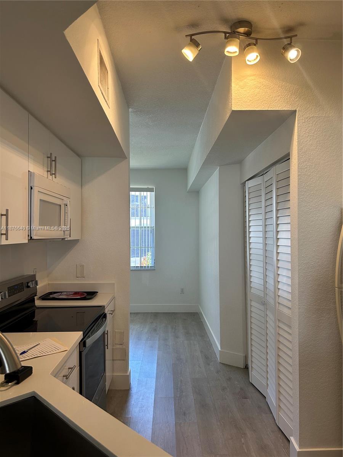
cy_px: 228
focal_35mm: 26
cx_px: 172
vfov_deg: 67.3
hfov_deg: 53.1
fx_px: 344
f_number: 1.5
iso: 100
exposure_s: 1/120
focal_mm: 5.7
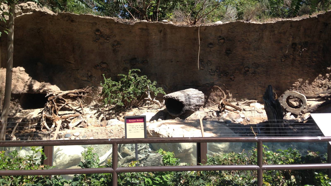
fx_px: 316
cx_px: 166
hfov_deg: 55.3
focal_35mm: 36
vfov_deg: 32.6
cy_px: 64
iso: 50
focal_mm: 4.13
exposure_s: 1/786
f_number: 2.4
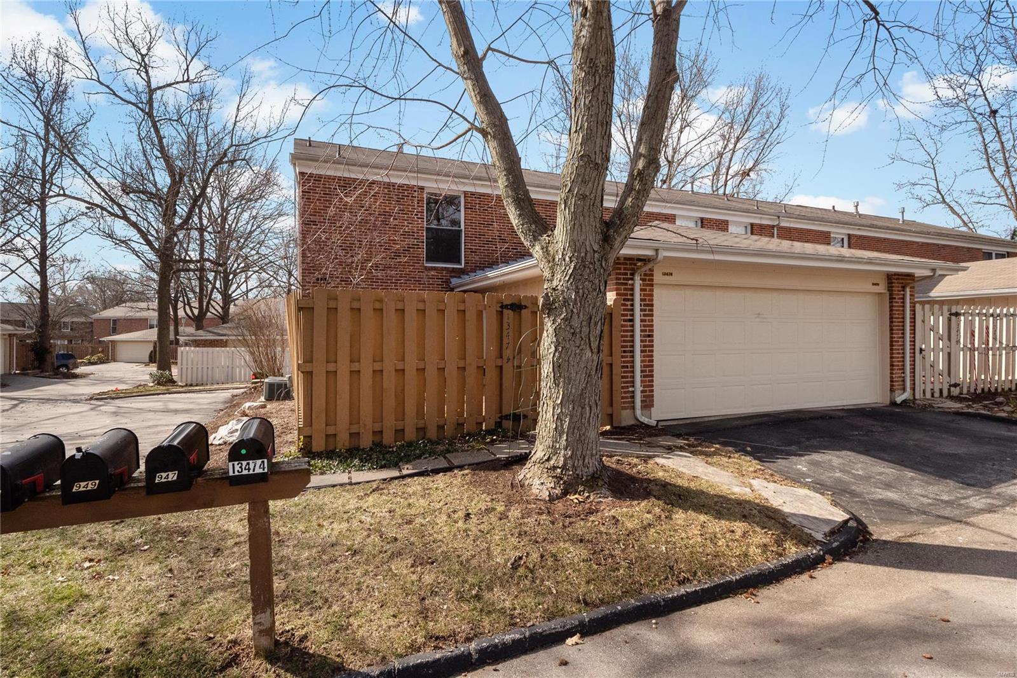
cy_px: 339
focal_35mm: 18
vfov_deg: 67.4
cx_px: 508
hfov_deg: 90.0
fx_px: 508
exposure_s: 1/800
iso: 400
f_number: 8
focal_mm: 9
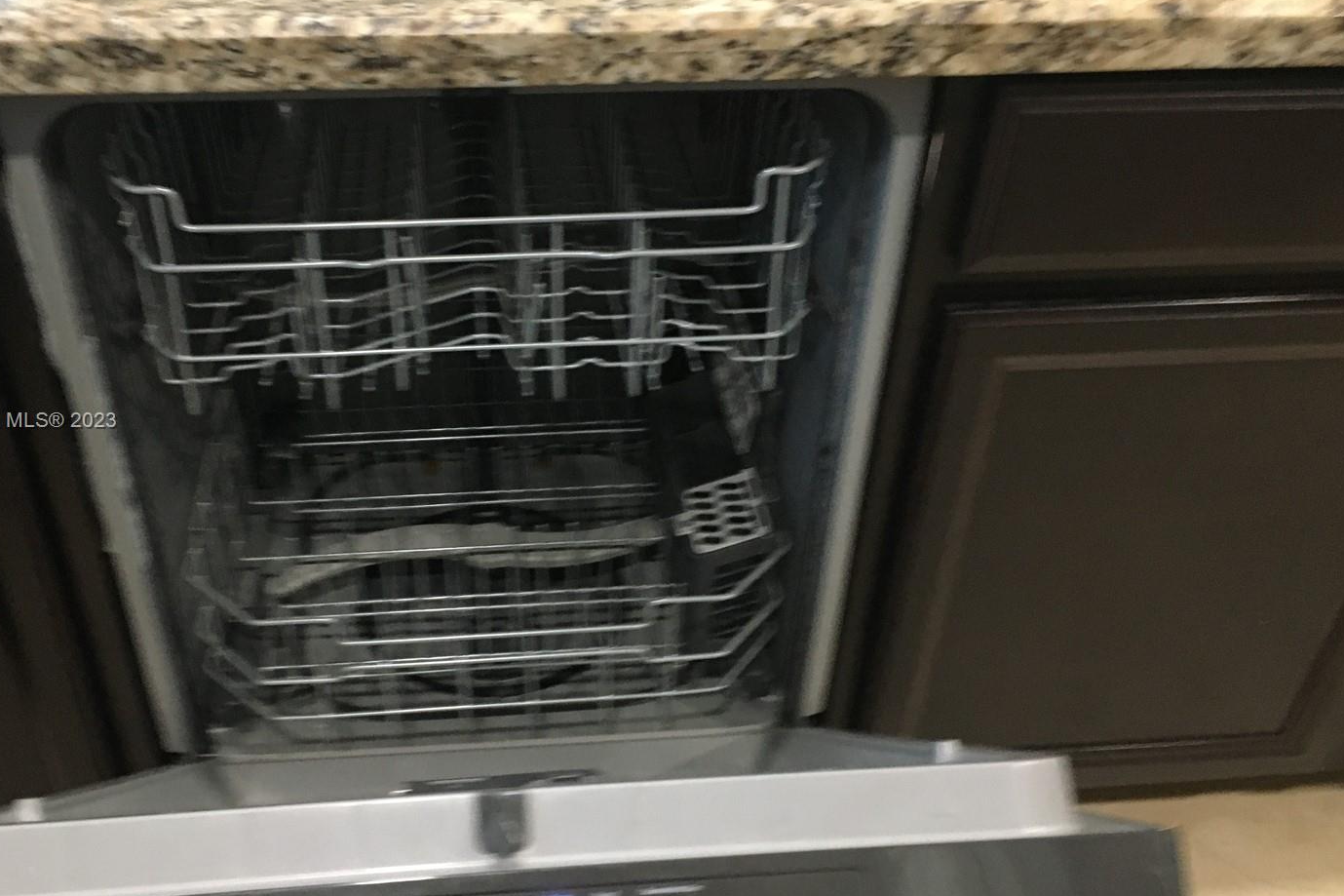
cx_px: 585
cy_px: 422
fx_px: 1306
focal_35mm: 35
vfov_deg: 37.8
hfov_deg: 54.3
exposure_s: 1/15
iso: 200
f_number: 2.2
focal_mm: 4.15
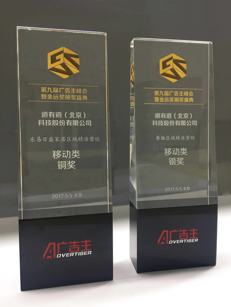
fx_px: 258
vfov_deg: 61.7
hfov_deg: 48.2
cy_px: 154
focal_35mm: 29
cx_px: 116
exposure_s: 1/33
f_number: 2.2
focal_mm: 4.15
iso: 64
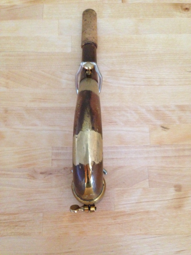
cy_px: 128
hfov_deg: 42.9
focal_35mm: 33
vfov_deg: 55.4
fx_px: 243
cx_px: 96
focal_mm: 4.12
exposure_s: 1/15
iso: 640
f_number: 2.4
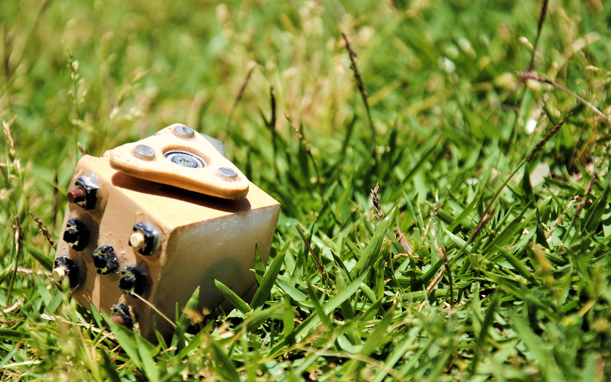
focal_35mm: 188
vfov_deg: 7.0
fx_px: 3124
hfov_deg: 11.2
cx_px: 276
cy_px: 232
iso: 100
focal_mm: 105
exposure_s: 1/500
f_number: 5.6
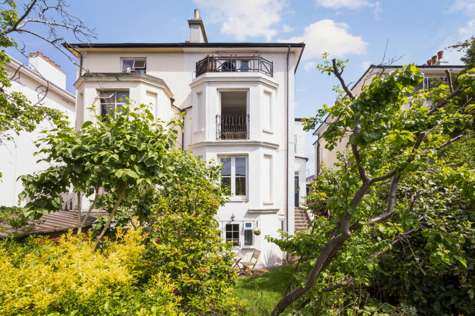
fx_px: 185
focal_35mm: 14
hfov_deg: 104.3
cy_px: 158
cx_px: 238
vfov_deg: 81.1
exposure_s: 1/320
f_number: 8
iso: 200
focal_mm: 14
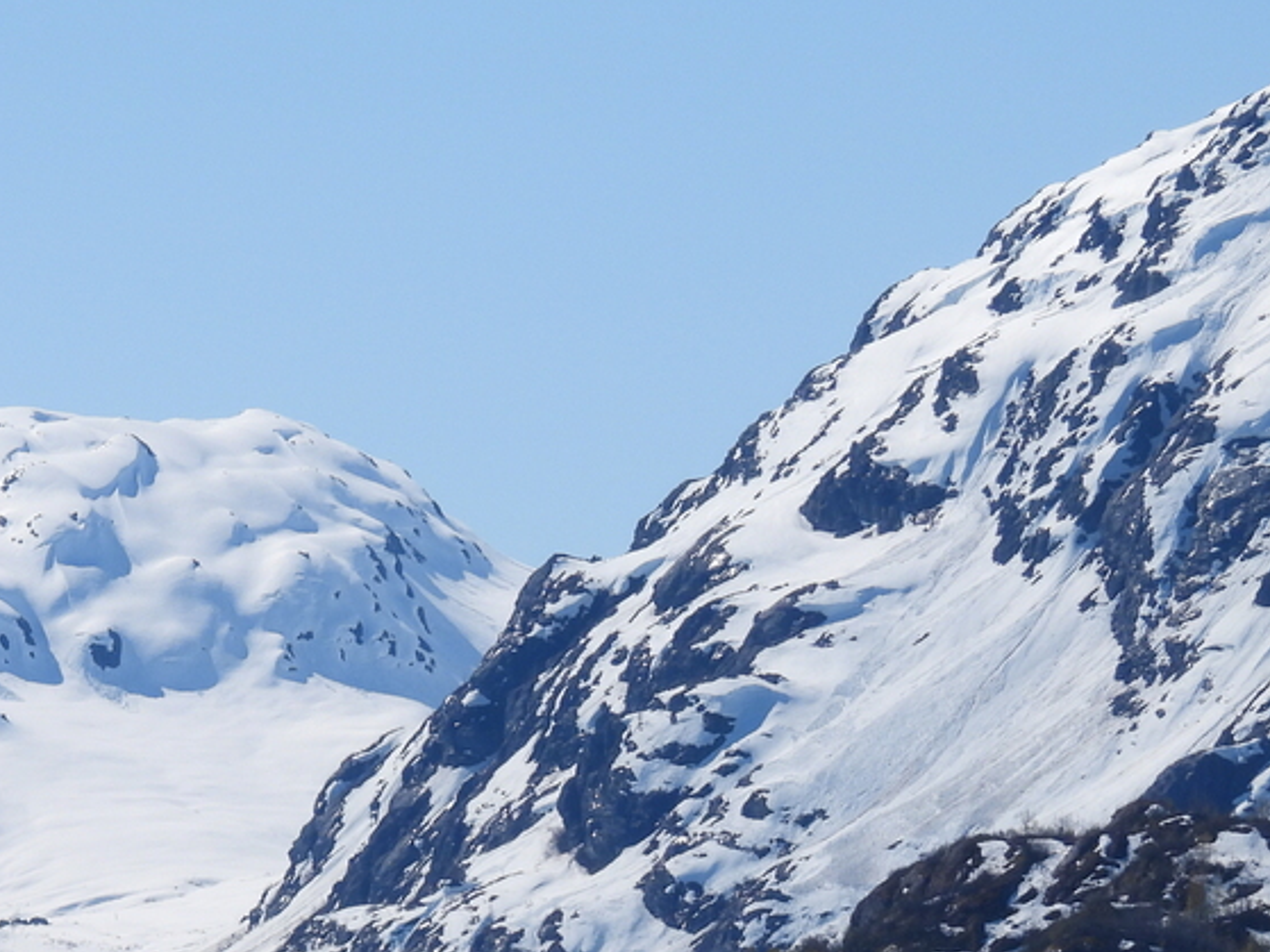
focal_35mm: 458
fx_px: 16800
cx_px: -14
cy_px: 913
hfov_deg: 4.3
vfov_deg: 3.2
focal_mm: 35.7
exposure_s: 1/2000
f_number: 4.5
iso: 100
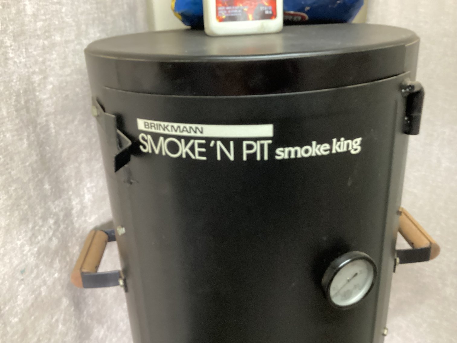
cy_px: 172
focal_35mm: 31
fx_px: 409
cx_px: 228
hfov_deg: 58.3
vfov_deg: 45.4
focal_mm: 3.3
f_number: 2.4
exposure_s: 1/30
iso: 400
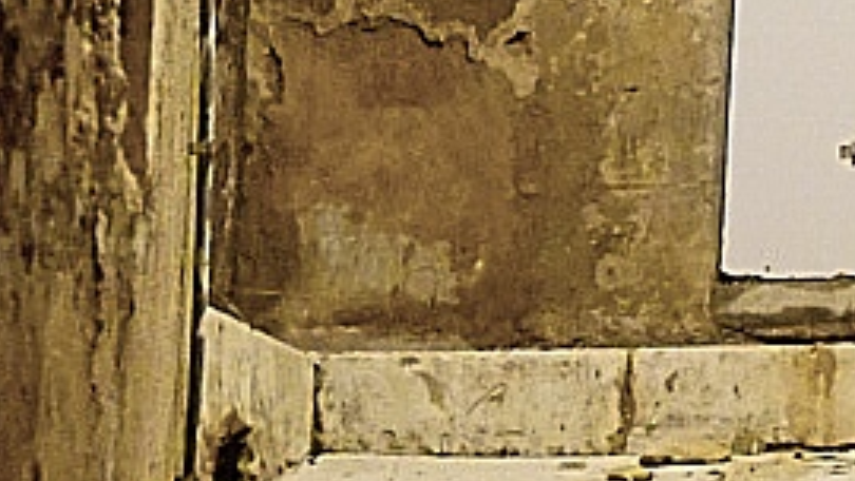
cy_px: -465
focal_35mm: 220
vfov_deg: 5.4
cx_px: 1333
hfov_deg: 9.5
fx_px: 4989
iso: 4000
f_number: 2.8
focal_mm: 35
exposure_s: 1/125
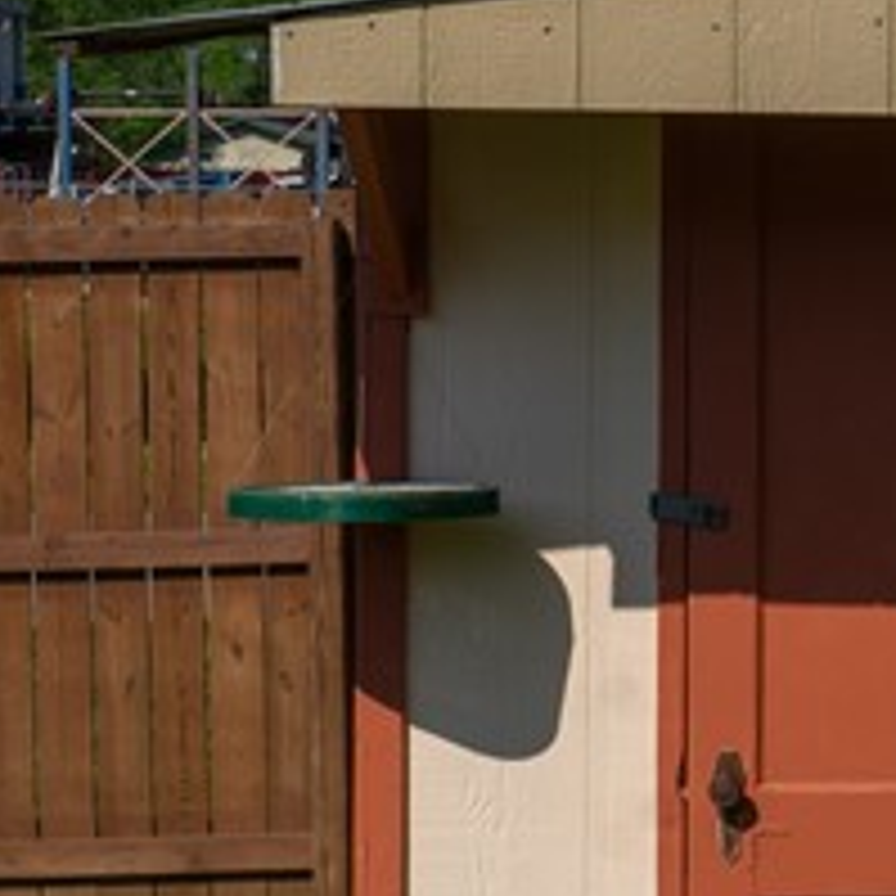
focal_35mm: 162
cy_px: 378
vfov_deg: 10.8
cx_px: 1175
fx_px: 4744
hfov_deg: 10.5
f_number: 11
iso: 100
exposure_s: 1/200
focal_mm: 35
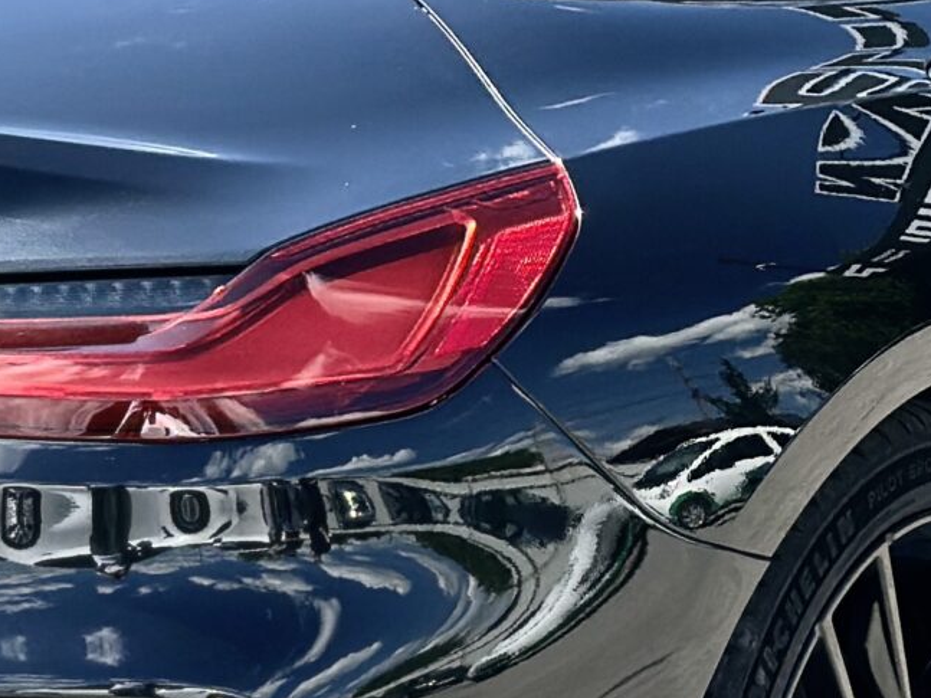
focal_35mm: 190
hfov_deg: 10.4
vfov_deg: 7.8
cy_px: 318
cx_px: 384
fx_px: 5109
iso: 100
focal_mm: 6.86
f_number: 1.78
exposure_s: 1/2252
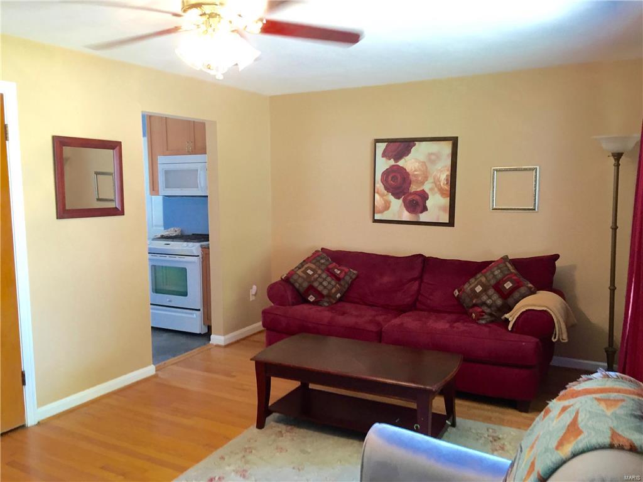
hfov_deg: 61.7
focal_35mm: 29
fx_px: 539
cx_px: 322
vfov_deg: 48.2
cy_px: 241
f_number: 2.2
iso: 100
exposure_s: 1/30
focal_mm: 4.15
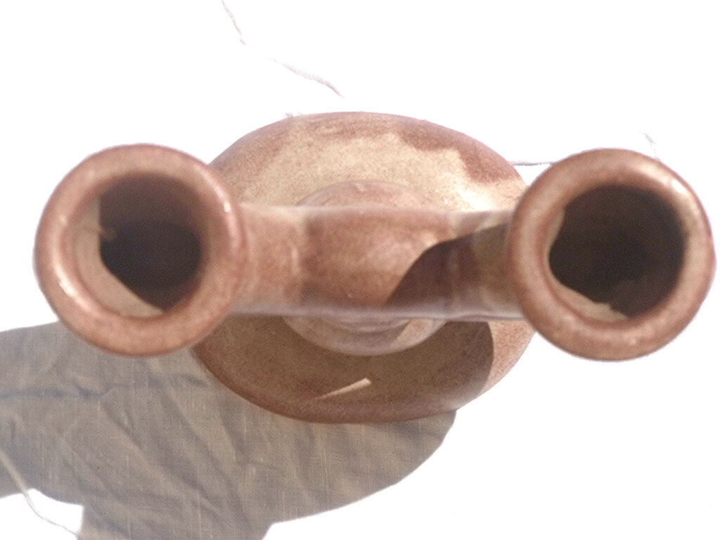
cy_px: 270
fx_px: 3141
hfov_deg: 13.1
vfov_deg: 9.8
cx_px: 360
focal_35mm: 151
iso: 200
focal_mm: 26.9
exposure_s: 1/320
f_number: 16
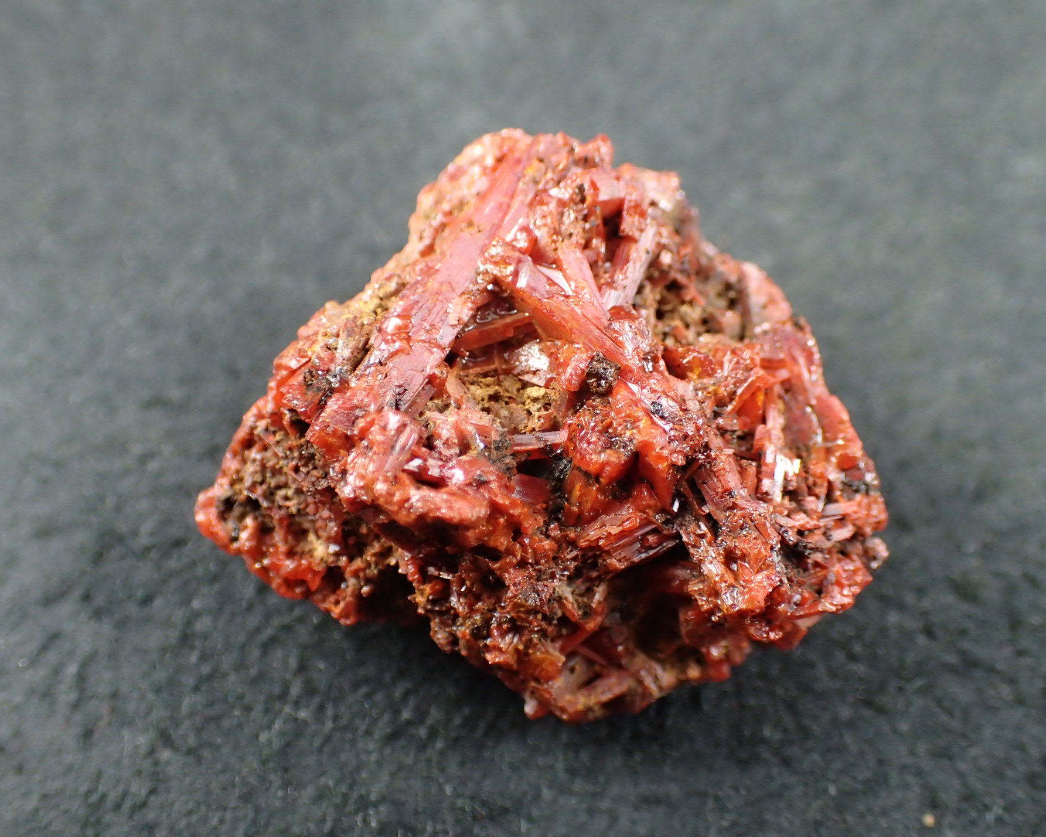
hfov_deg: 43.8
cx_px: 537
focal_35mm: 42
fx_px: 1300
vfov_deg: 35.7
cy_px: 420
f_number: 2.8
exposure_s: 1/160
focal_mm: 7.34
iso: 400
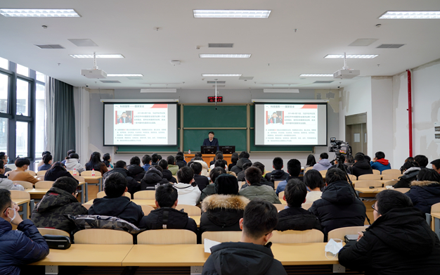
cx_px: 217
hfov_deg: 72.6
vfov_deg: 49.3
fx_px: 300
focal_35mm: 25
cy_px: 135
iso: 250
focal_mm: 24
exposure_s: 1/30
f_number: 4
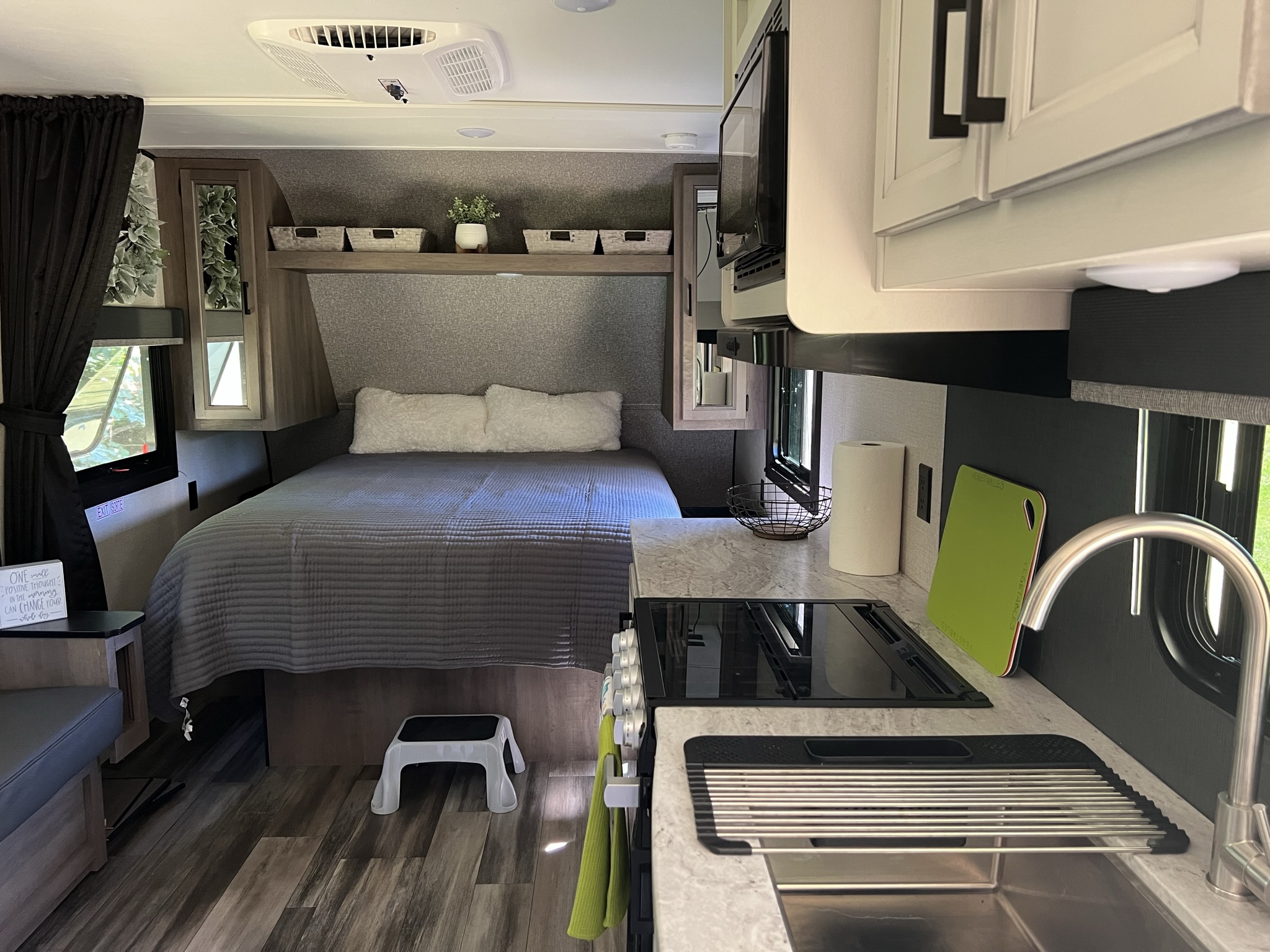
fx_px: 954
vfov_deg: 53.1
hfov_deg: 67.3
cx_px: 635
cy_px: 476
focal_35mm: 26
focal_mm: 5.7
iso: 250
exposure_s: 1/60
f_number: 1.5
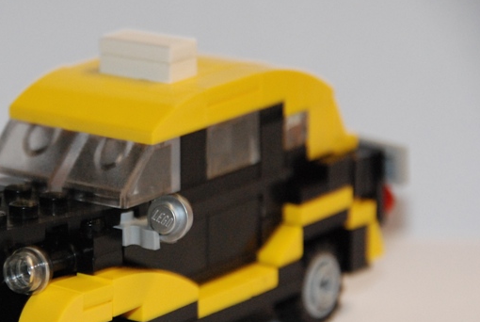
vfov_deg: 5.1
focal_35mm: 273
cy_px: 240
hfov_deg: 7.5
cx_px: 115
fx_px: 3646
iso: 1600
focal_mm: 116
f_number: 6
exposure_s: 1/60
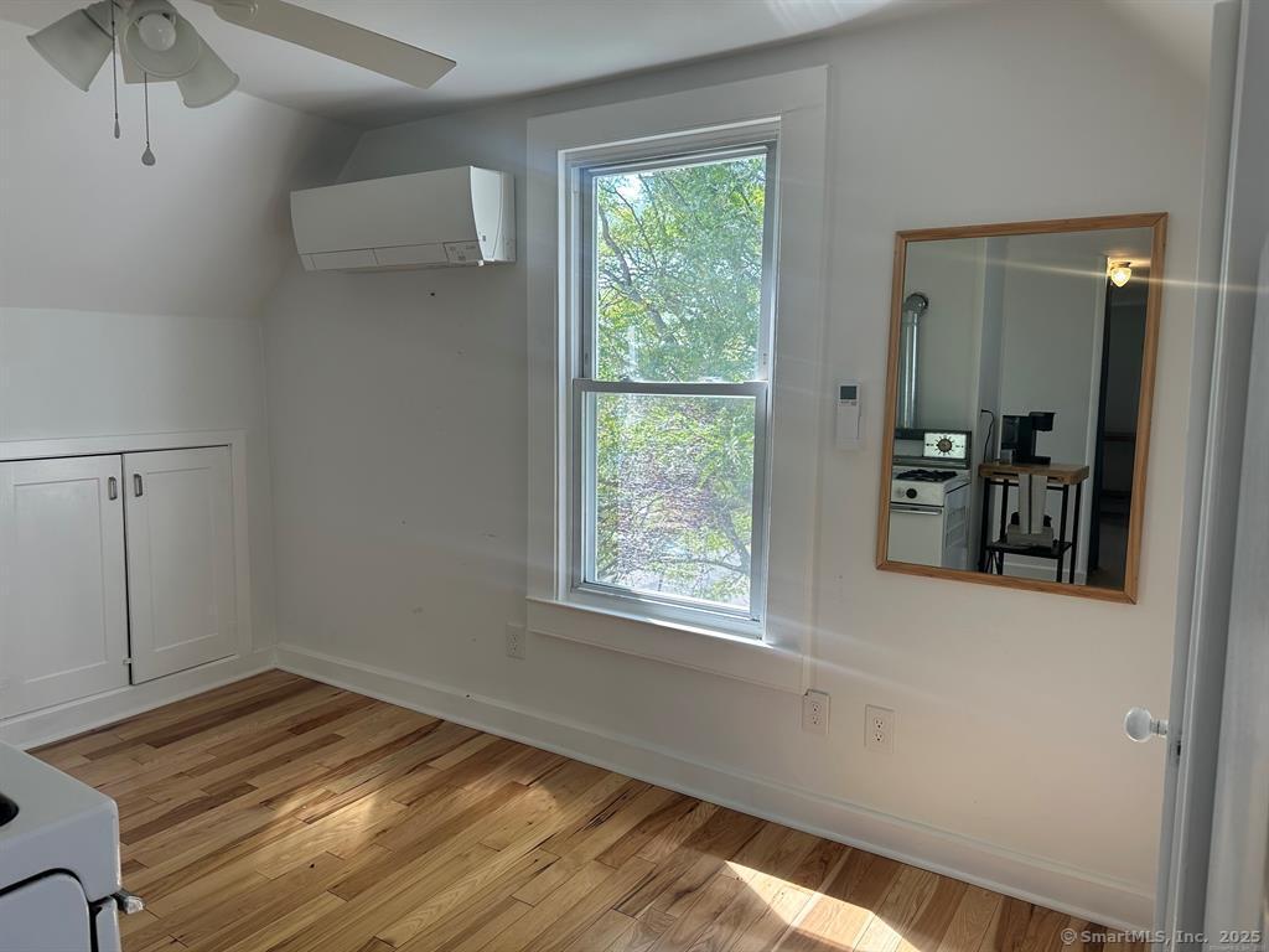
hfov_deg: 71.6
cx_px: 634
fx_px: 880
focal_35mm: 24
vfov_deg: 56.8
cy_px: 476
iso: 80
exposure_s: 1/250
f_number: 1.78
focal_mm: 6.86
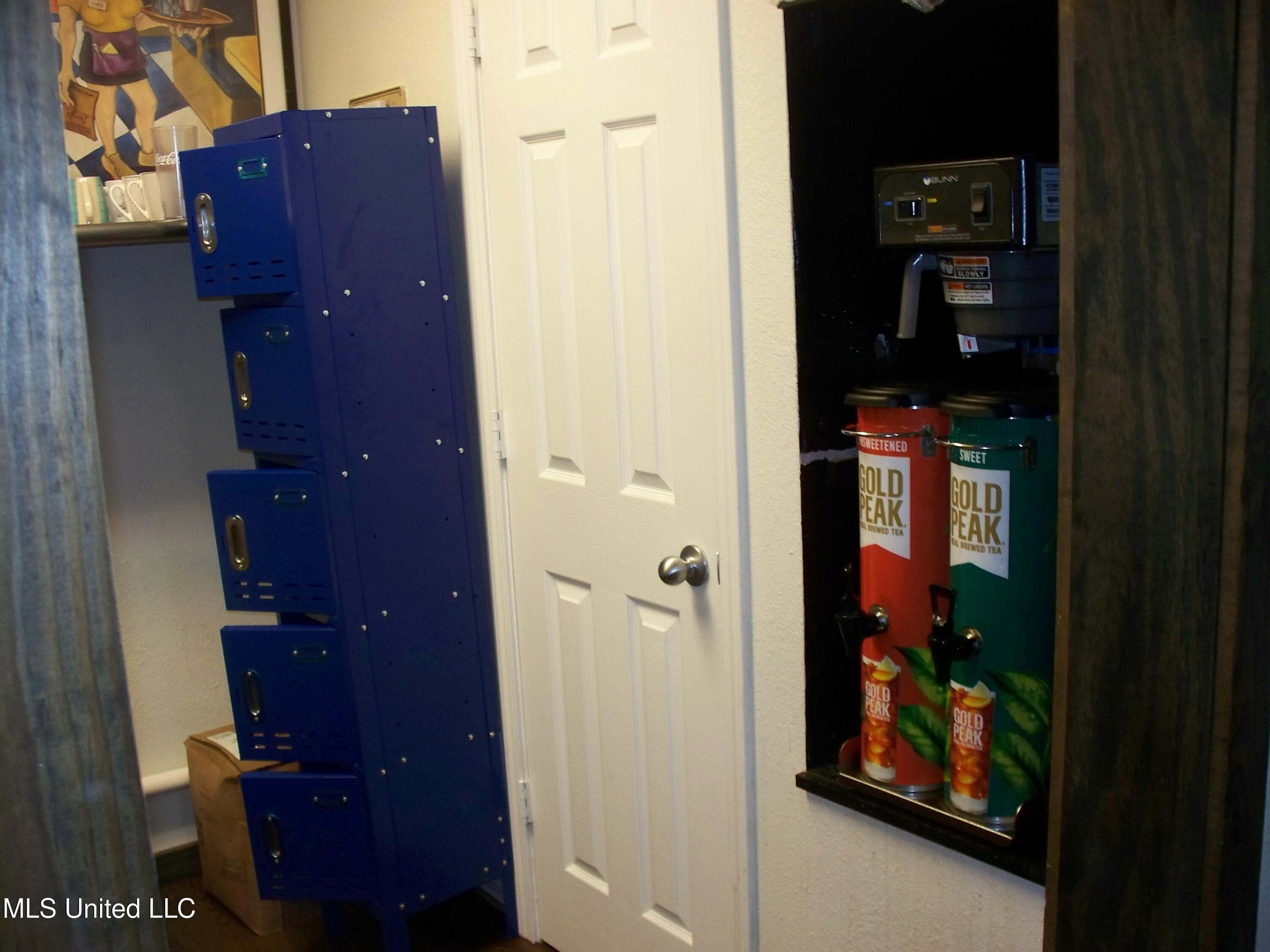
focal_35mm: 36
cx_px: 635
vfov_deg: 39.7
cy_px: 476
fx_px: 1321
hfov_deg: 51.4
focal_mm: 7.54
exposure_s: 1/60
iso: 200
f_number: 2.8
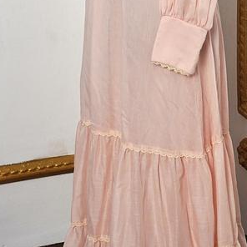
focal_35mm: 124
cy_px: -13
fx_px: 1001
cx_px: 207
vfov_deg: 13.8
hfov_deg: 14.0
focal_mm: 36
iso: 1600
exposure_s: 1/160
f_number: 5
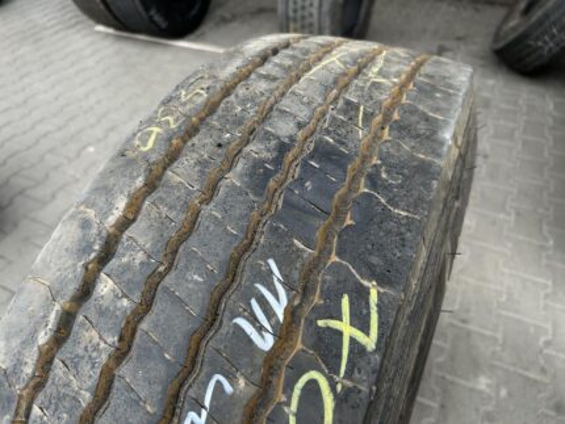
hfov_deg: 67.3
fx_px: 425
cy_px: 212
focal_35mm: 26
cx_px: 282
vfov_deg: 53.1
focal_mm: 5.7
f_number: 1.5
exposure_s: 1/121
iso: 40
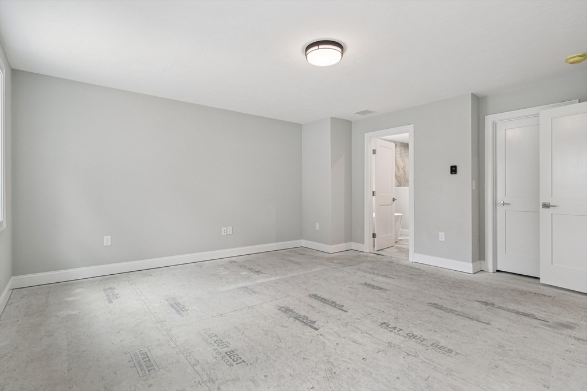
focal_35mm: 17
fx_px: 277
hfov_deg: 93.3
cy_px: 196
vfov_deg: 70.5
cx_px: 294
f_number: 5.6
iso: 160
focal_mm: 11
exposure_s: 1/17
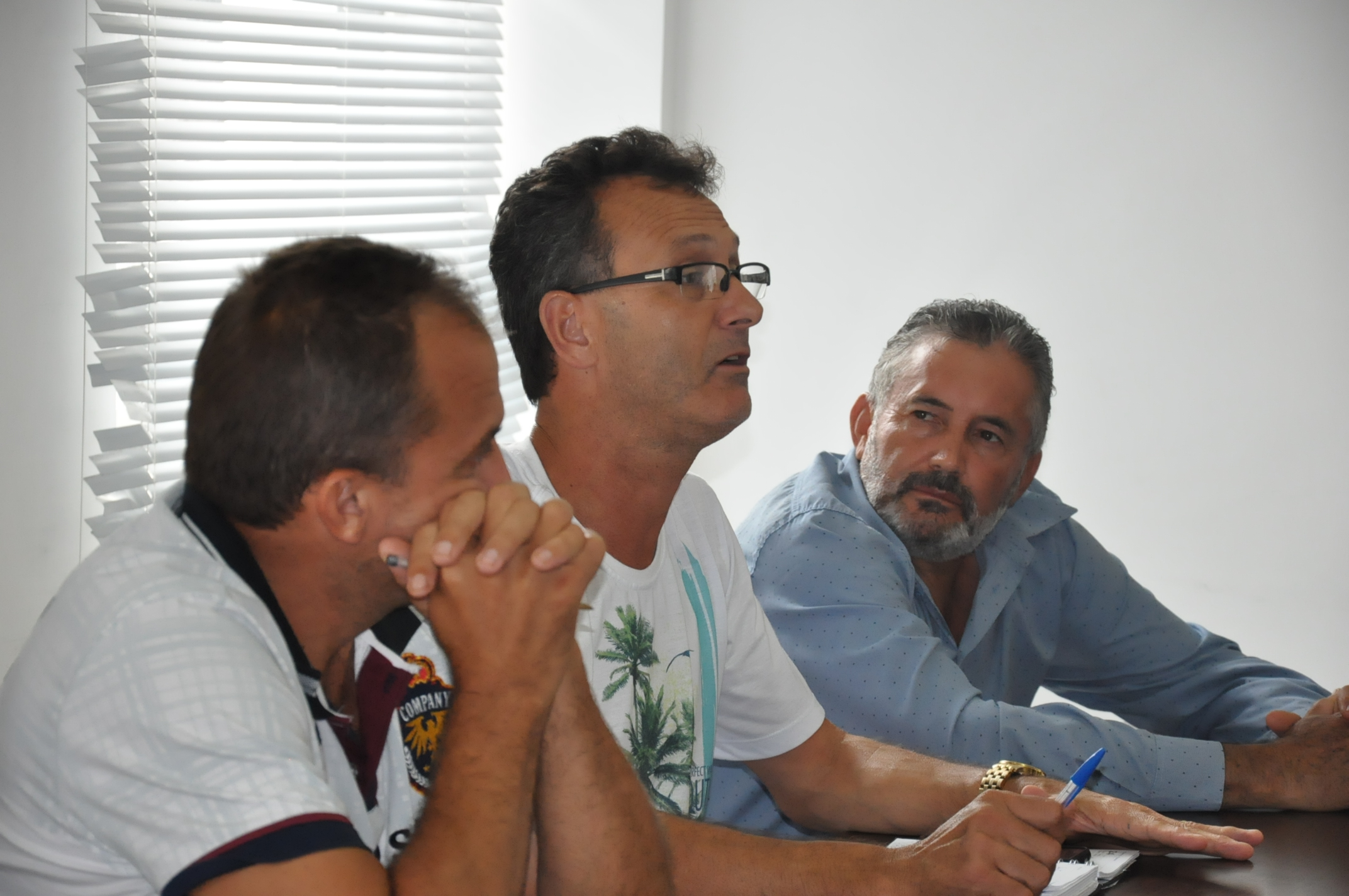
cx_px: 674
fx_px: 4772
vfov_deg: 10.7
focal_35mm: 128
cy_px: 448
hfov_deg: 16.1
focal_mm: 85
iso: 2000
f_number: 5.6
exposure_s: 1/200
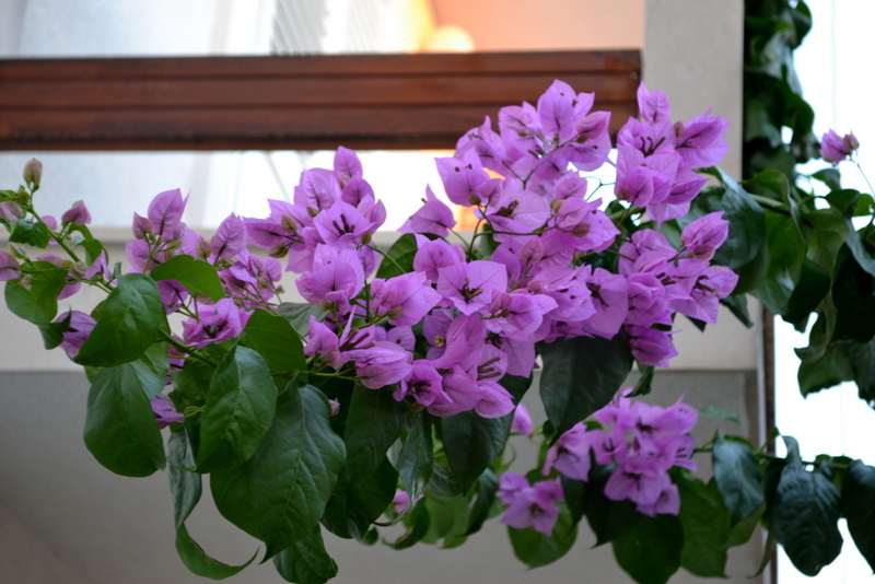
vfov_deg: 17.5
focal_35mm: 78
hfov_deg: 26.0
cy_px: 292
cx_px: 438
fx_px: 1896
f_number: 5.6
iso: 800
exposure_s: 1/30
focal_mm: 52
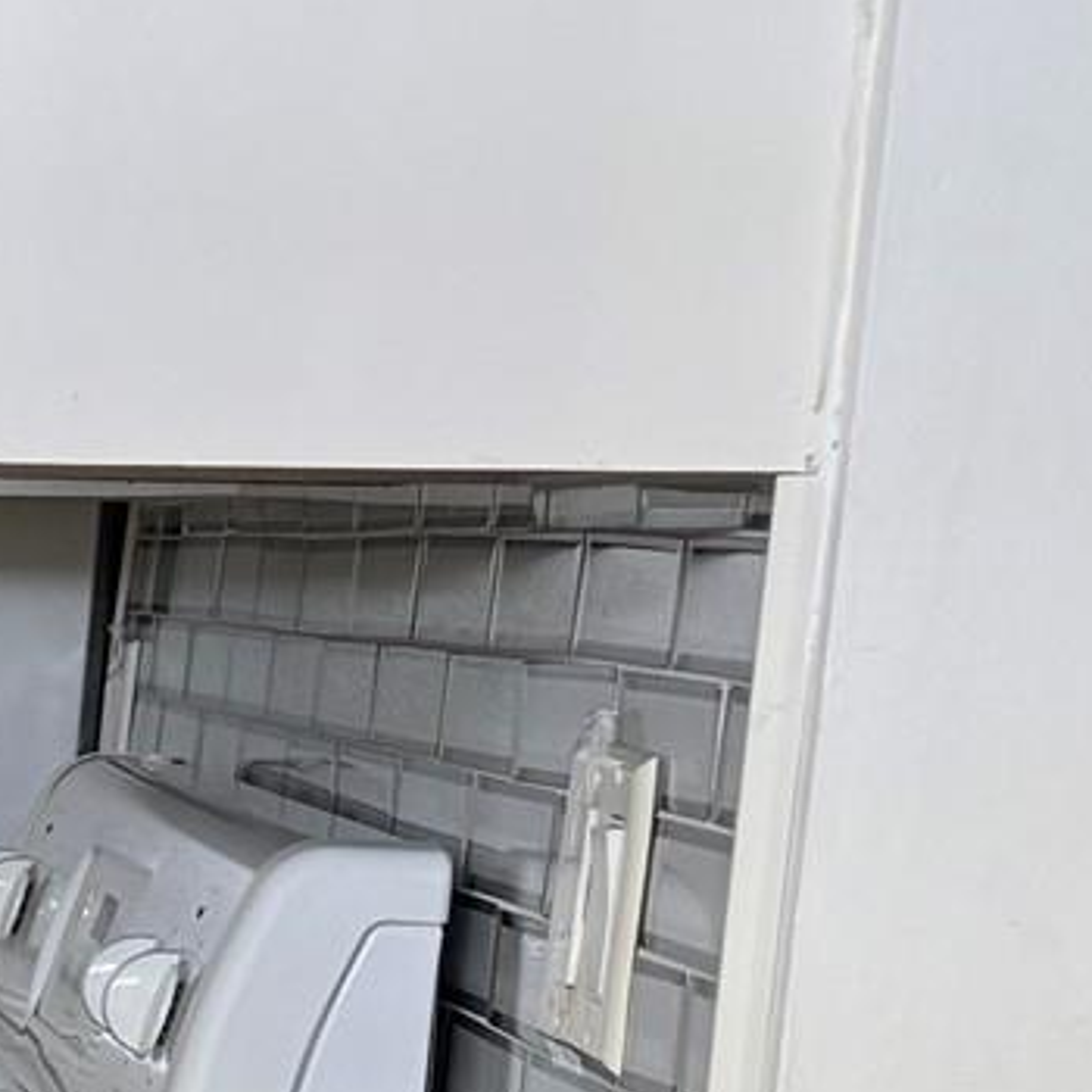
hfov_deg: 10.7
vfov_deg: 13.8
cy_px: 1114
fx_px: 4426
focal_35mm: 124
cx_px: -1969
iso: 160
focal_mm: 6.76
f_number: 1.78
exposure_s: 1/120
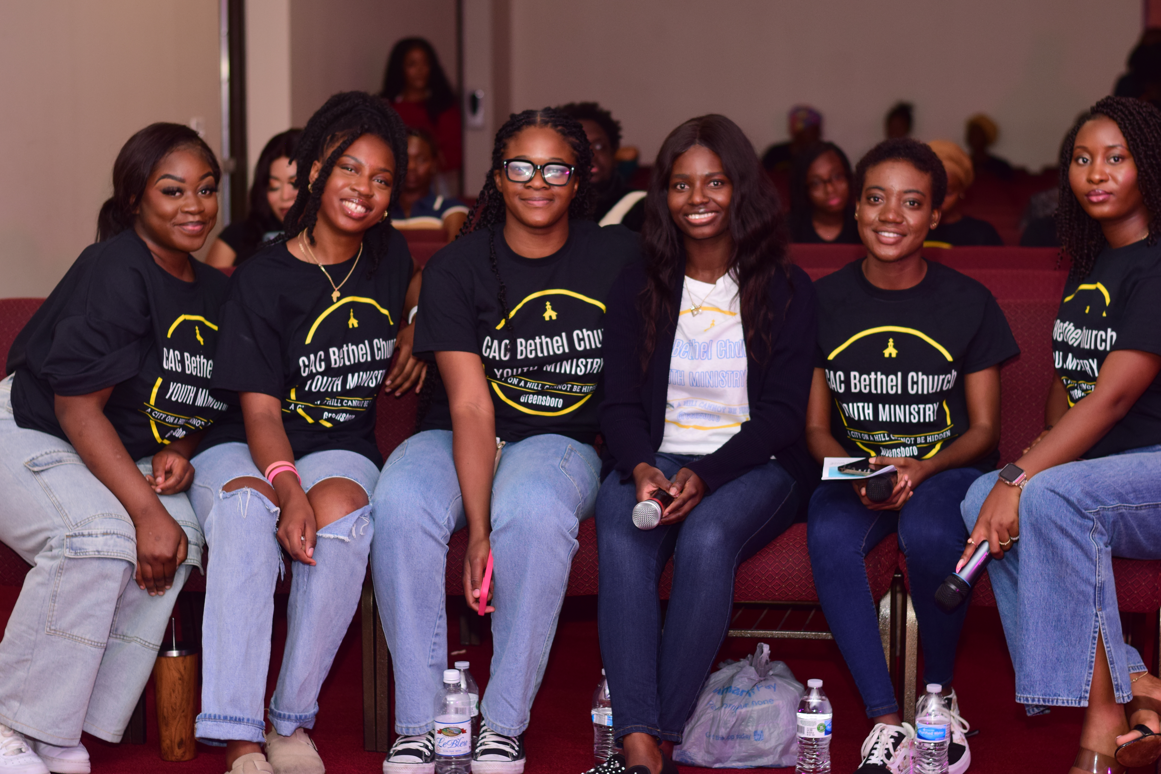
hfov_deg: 27.0
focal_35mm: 75
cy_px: 387
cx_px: 580
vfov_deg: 18.2
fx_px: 2419
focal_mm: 50
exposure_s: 1/250
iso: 400
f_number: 2.8
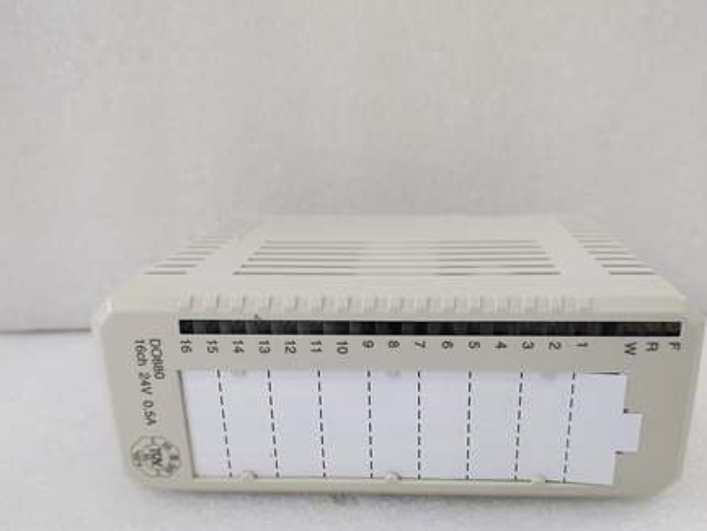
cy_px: 341
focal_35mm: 36
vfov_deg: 39.3
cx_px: 382
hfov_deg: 51.3
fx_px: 735
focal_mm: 4.75
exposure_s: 1/50
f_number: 1.8
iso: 416
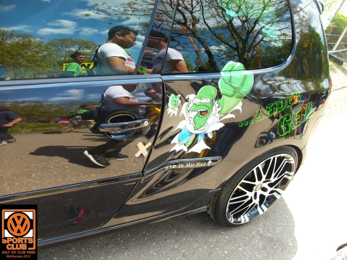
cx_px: 174
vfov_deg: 41.8
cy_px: 130
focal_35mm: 34
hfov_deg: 54.0
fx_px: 341
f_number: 2.9
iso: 80
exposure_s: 1/147
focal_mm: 5.7
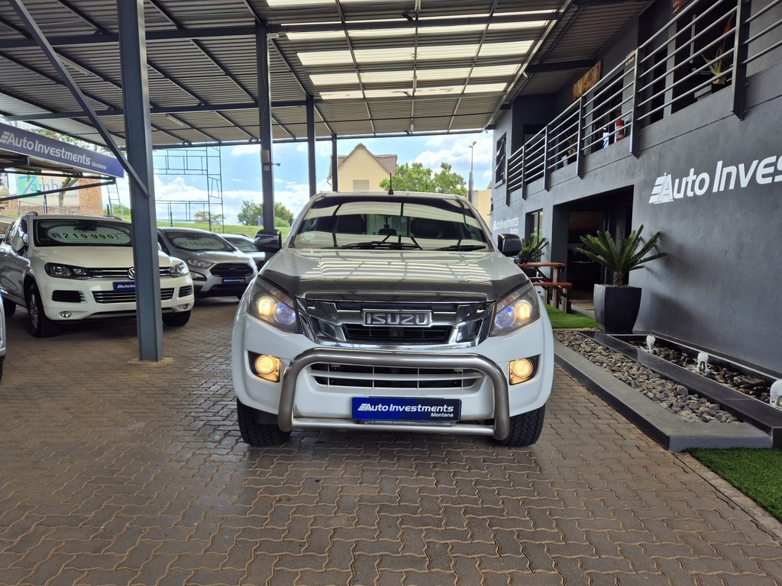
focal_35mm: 23
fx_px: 520
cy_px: 293
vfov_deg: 58.9
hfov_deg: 73.9
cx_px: 391
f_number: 1.8
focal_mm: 5.4
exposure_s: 1/460
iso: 25
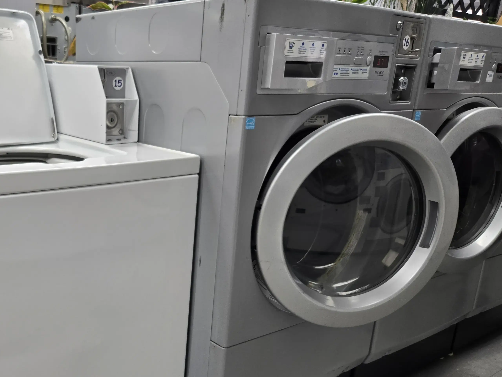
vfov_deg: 39.5
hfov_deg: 49.4
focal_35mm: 36
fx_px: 522
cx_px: 129
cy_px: 229
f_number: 1.8
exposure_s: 1/120
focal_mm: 5.4
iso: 125
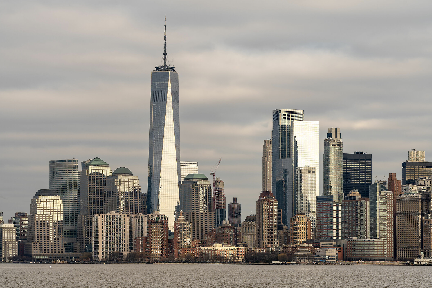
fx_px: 1620
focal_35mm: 135
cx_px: 216
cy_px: 144
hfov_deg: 15.2
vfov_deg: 10.2
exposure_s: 1/80
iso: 100
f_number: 10
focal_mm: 135
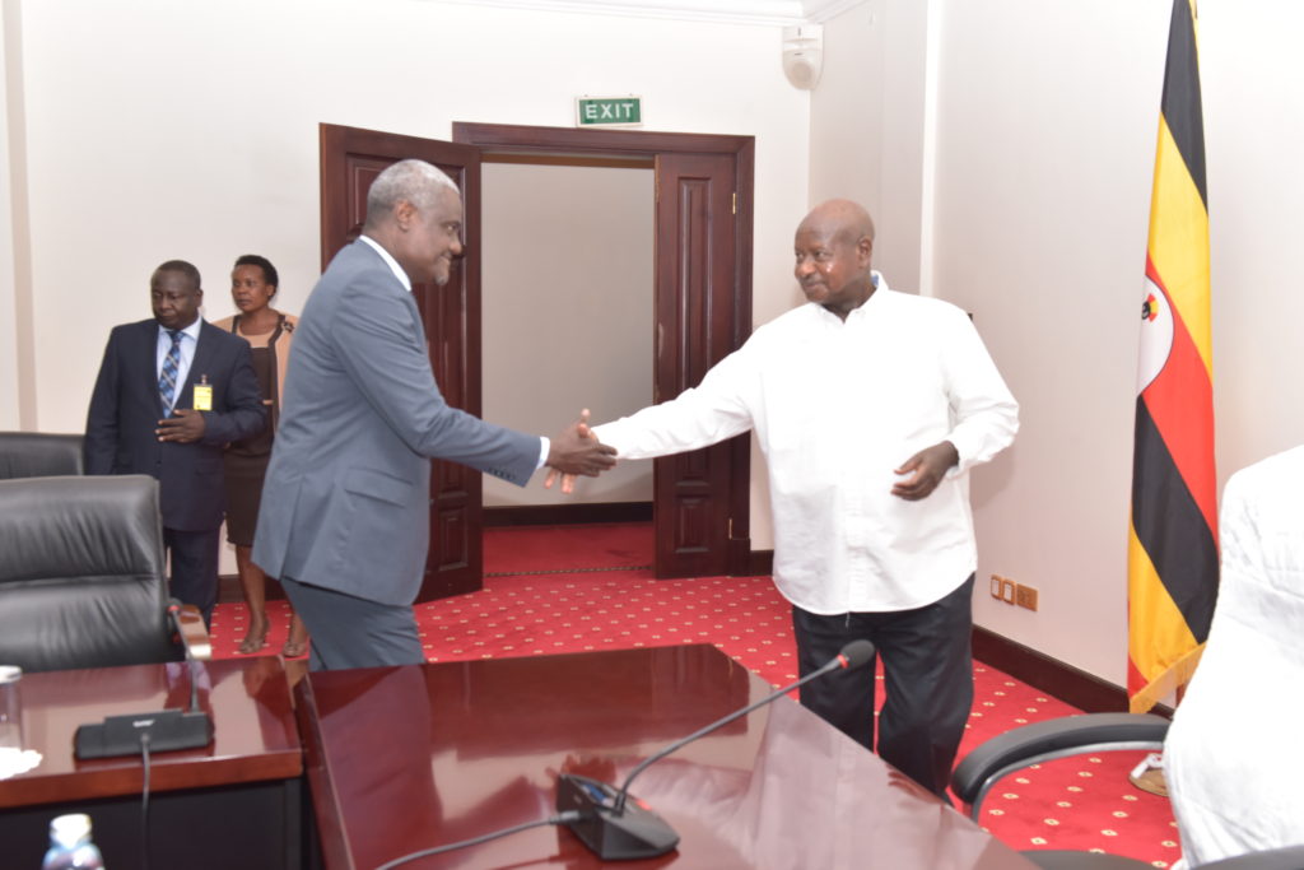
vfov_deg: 35.1
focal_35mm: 38
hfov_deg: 50.7
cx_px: 652
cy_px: 435
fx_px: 1377
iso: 800
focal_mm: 38
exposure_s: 1/60
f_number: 7.1
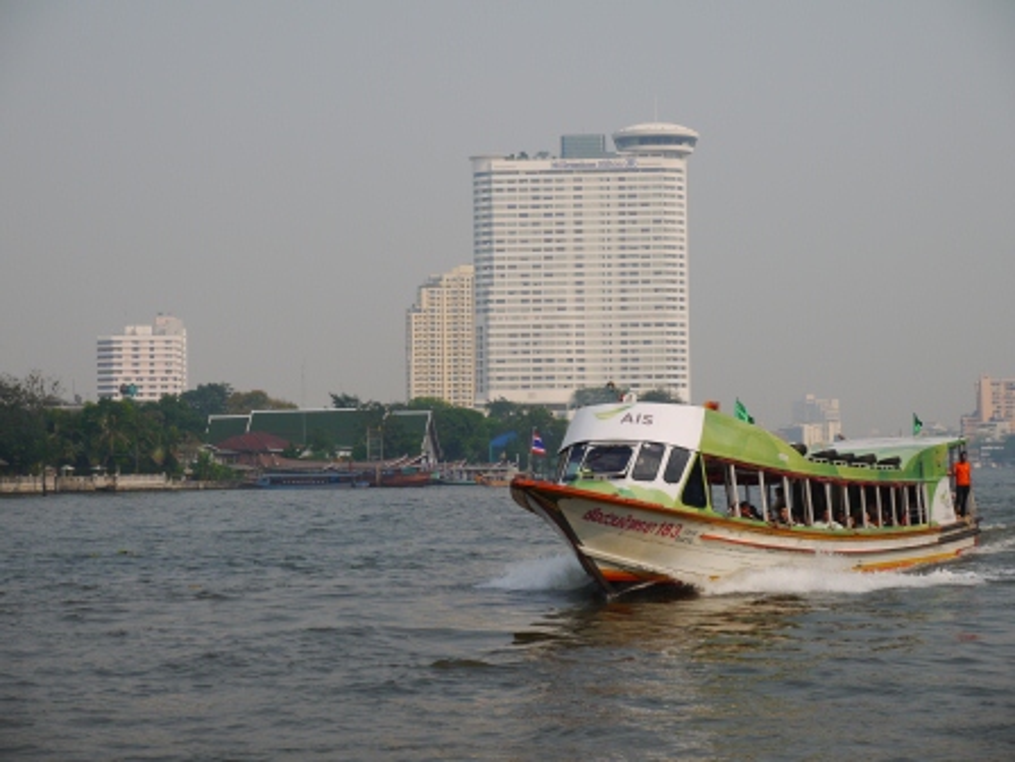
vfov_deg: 17.6
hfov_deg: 23.3
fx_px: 2463
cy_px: 381
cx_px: 508
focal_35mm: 84
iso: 160
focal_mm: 42
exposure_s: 1/400
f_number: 9
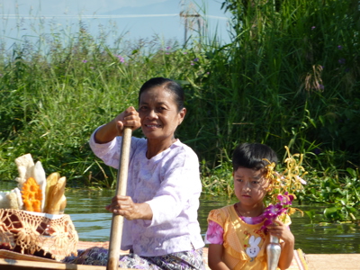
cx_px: 180
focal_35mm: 242
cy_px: 135
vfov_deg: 6.1
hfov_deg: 8.2
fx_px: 2517
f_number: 4.7
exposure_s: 1/320
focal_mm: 39.7
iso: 80
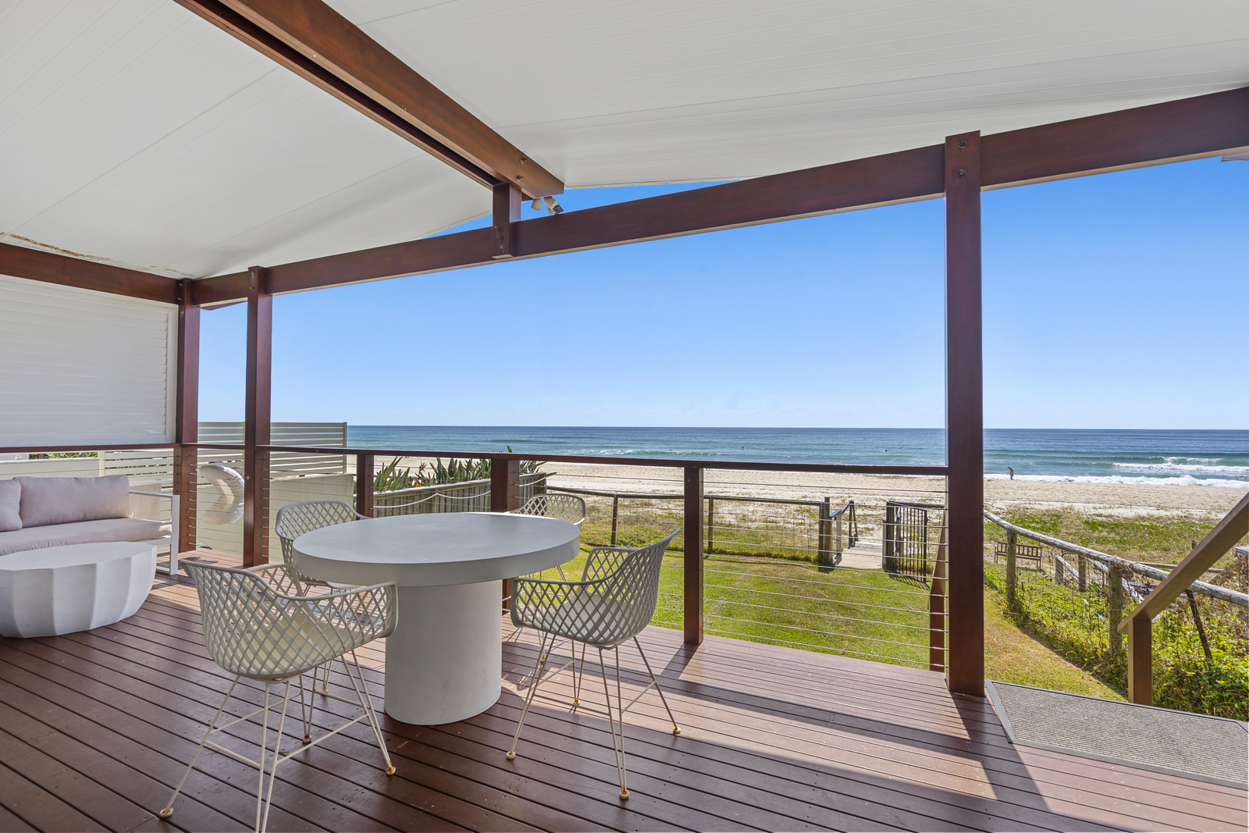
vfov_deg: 73.8
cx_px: 624
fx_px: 555
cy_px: 416
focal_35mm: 16
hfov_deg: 96.7
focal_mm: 16
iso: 125
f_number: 7.1
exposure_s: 1/80
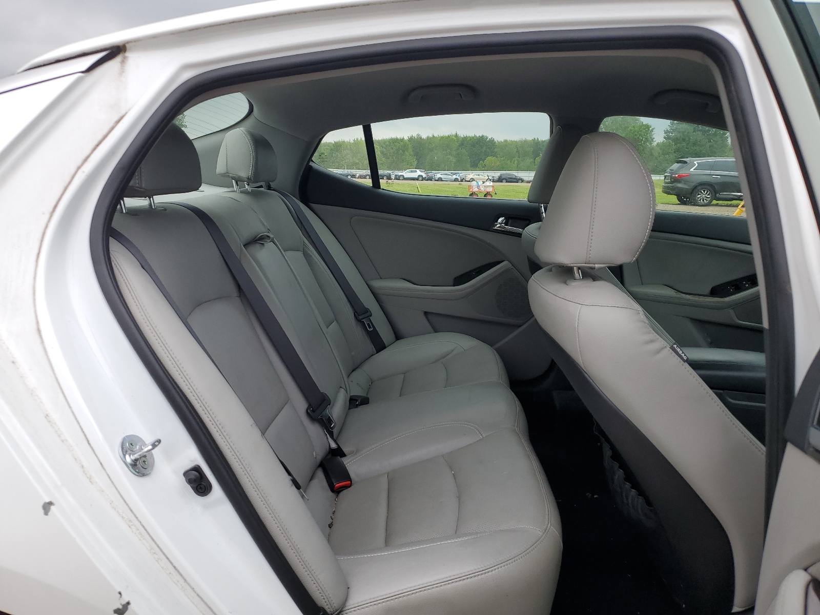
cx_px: 410
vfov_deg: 53.1
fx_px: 616
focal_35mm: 26
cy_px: 308
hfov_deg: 67.3
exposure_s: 1/500
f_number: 1.5
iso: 50
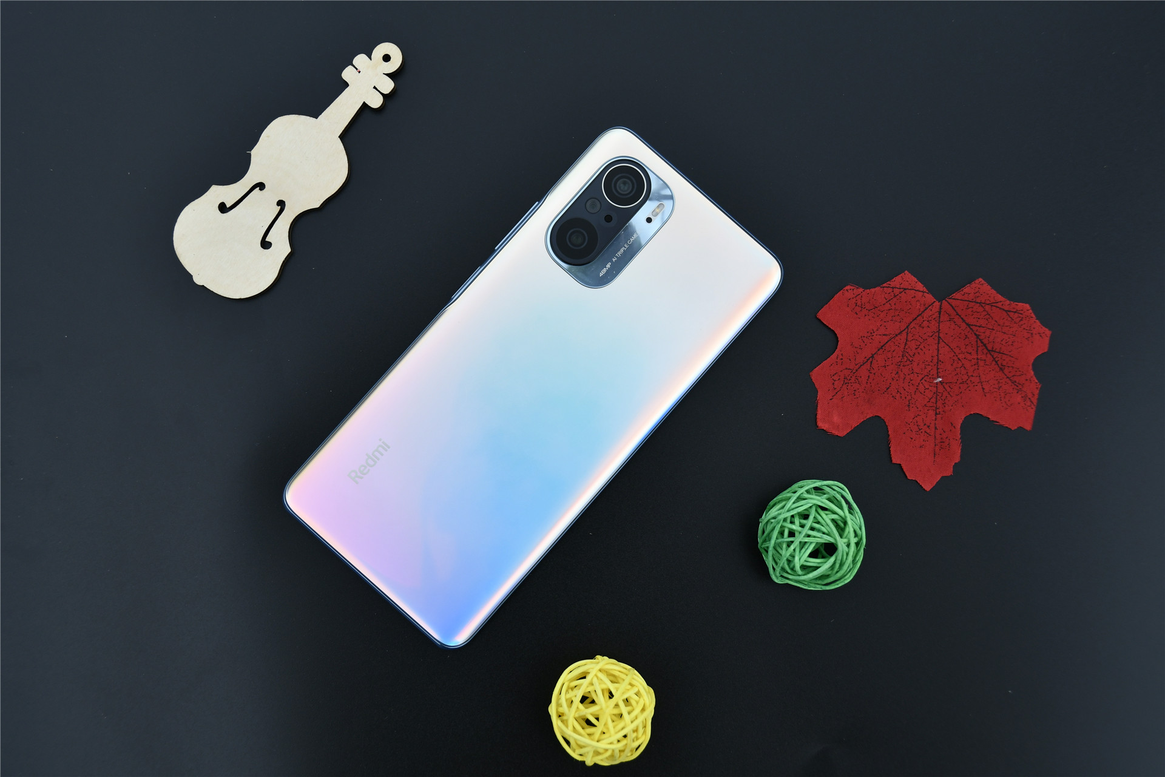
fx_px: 1488
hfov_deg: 42.7
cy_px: 388
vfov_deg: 29.2
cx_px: 582
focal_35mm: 46
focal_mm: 31
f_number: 5.6
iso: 250
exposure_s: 1/250
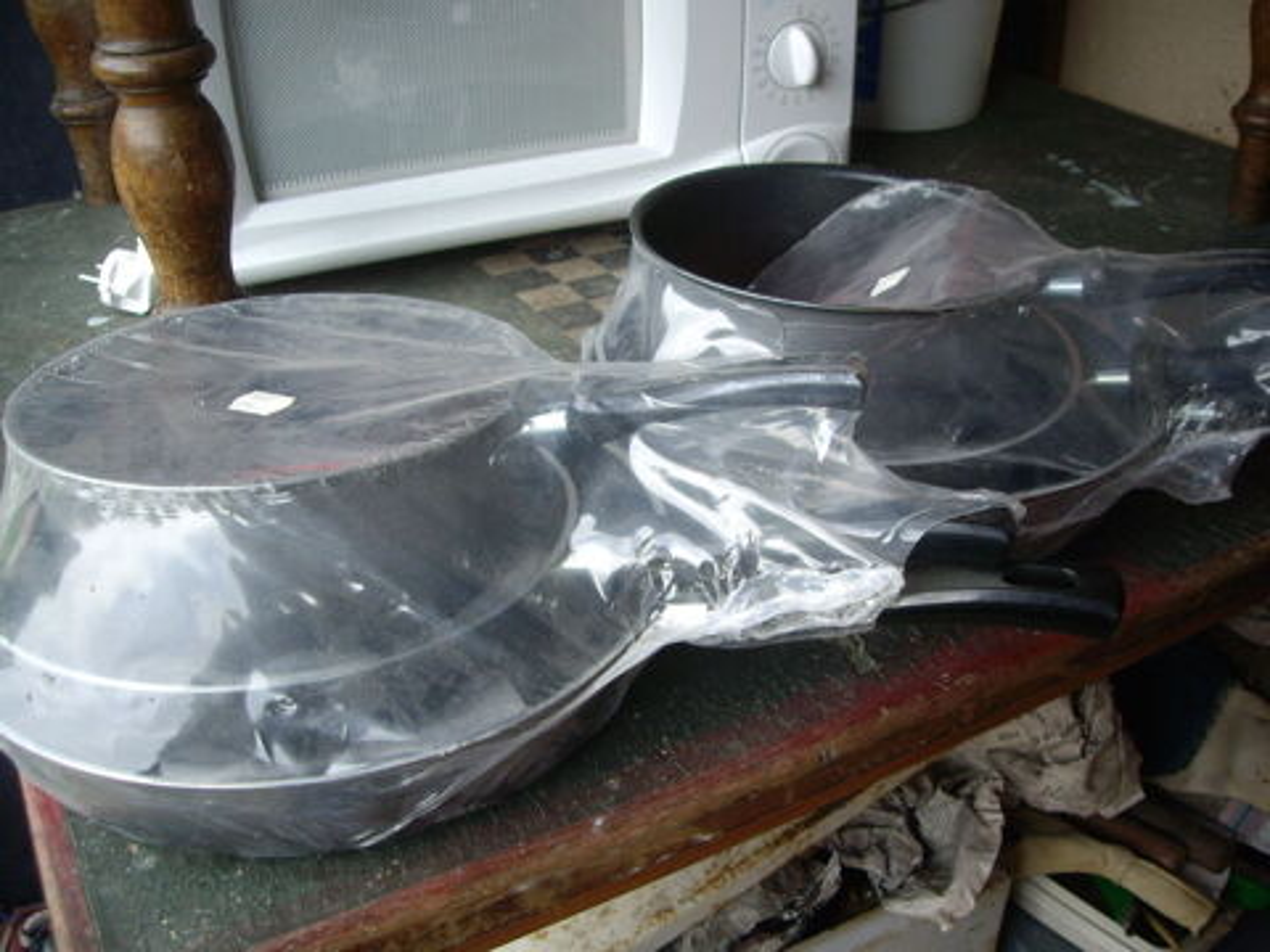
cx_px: 635
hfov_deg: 49.0
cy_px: 476
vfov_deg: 37.7
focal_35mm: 38
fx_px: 1394
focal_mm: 6.2
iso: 64
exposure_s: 1/80
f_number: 2.7
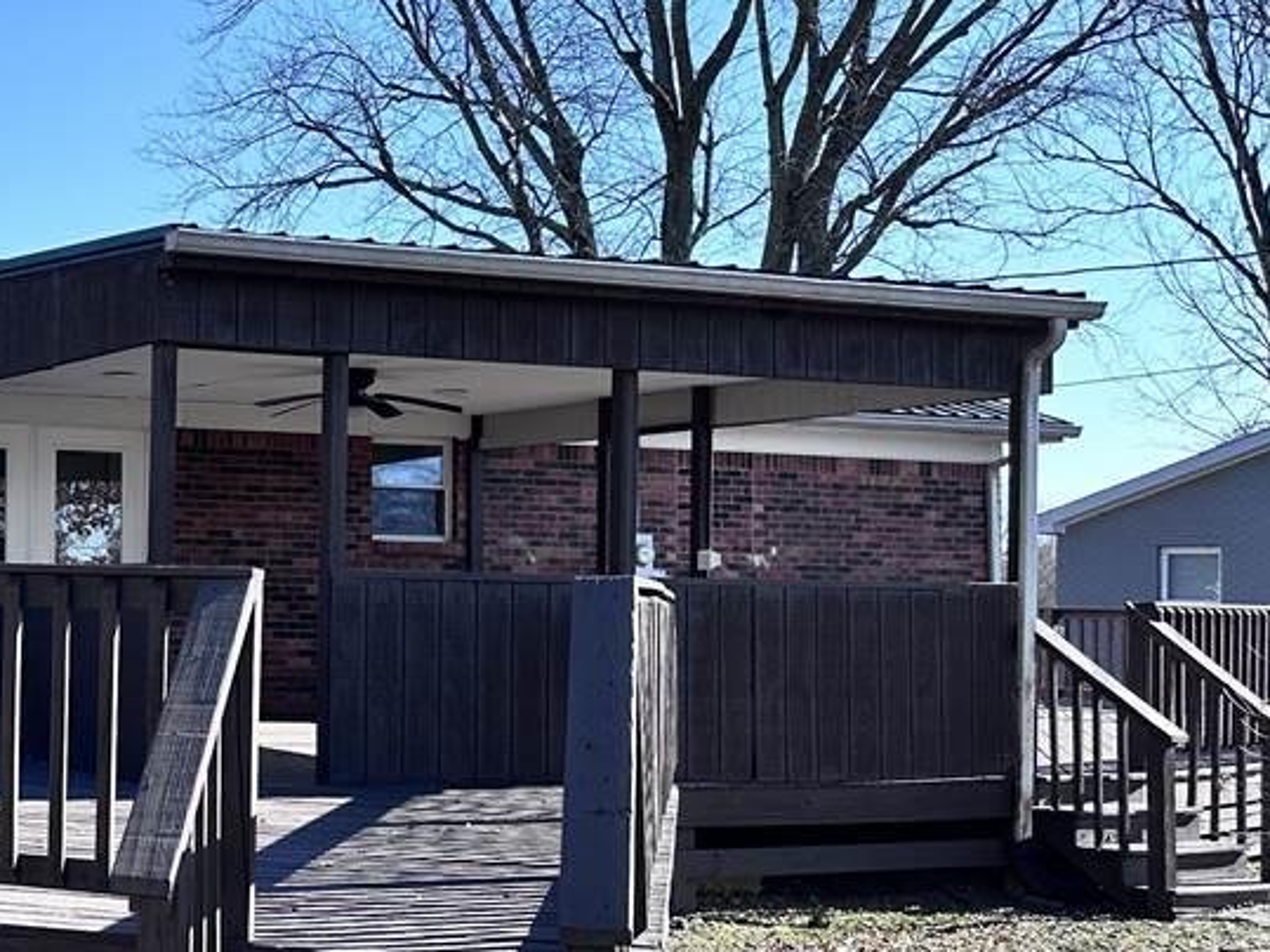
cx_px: -123
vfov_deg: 25.6
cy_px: 547
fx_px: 2091
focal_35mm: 57
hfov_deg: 30.3
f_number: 1.78
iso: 80
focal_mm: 6.86
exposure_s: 1/2660
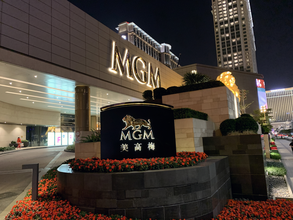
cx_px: 146
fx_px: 220
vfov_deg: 53.1
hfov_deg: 67.3
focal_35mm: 26
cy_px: 110
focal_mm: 4.25
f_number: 1.8
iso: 500
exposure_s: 1/25
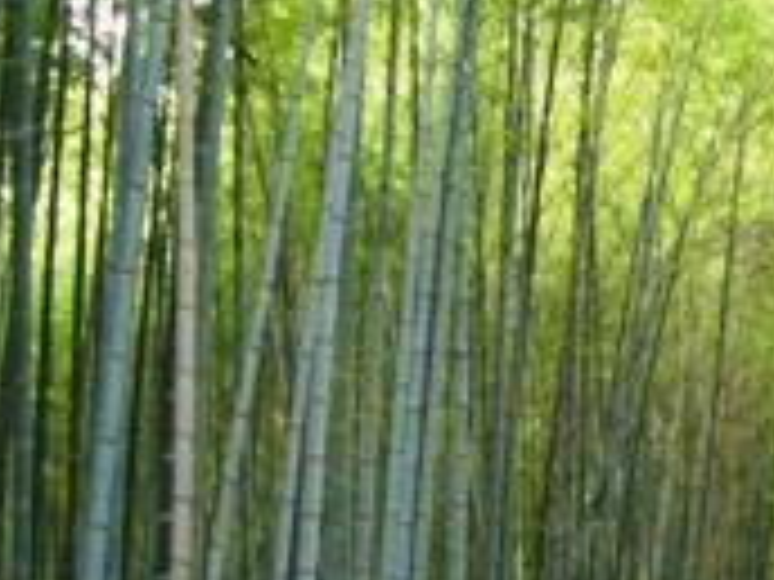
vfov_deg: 16.1
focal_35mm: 91
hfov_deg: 20.5
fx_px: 2035
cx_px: 864
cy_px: 490
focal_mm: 5.8
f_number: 2.8
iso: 400
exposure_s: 1/60
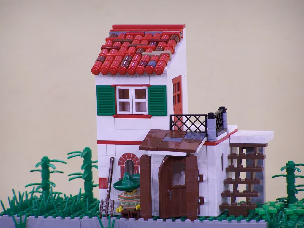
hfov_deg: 7.4
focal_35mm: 268
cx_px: 152
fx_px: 2354
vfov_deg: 5.5
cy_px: 114
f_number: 3.6
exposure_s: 1/8
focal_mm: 44.4
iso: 80
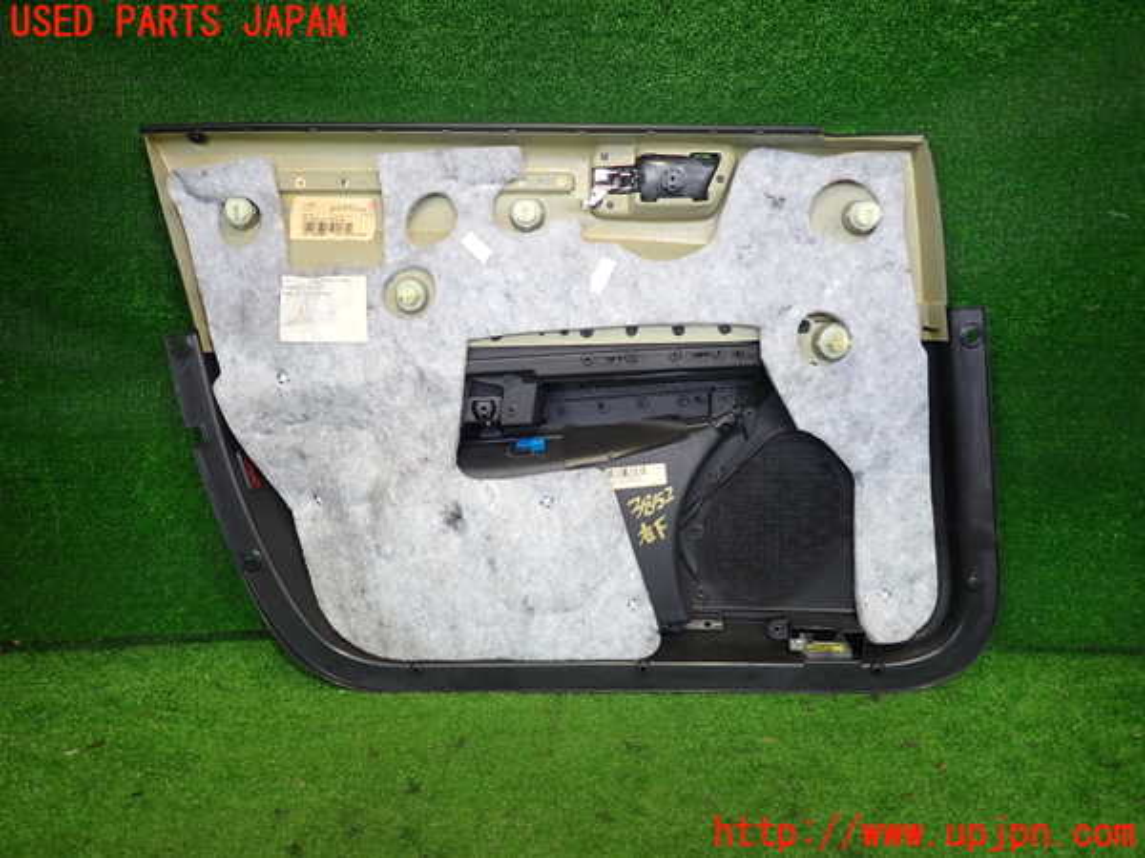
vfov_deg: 54.9
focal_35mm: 25
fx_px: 827
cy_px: 429
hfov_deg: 69.4
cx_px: 572
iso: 200
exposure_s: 1/50
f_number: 2
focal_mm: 4.5
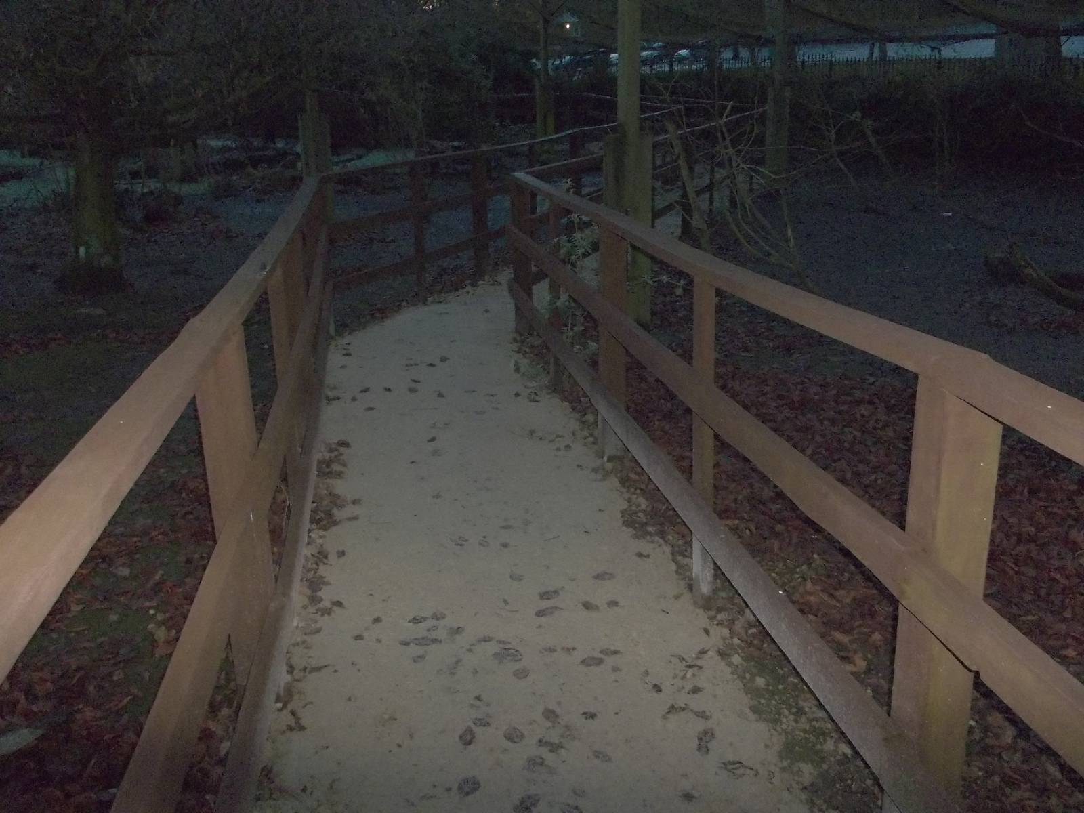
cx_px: 542
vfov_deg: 42.9
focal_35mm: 33
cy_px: 406
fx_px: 1033
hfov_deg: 55.4
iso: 400
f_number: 3.3
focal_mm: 5.9
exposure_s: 1/30
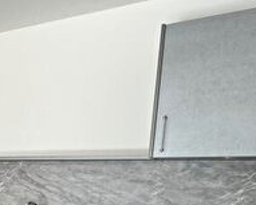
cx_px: -113
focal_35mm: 50
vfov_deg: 27.8
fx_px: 379
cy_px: 222
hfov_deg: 27.7
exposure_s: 1/99
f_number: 2.2
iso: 250
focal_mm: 2.22
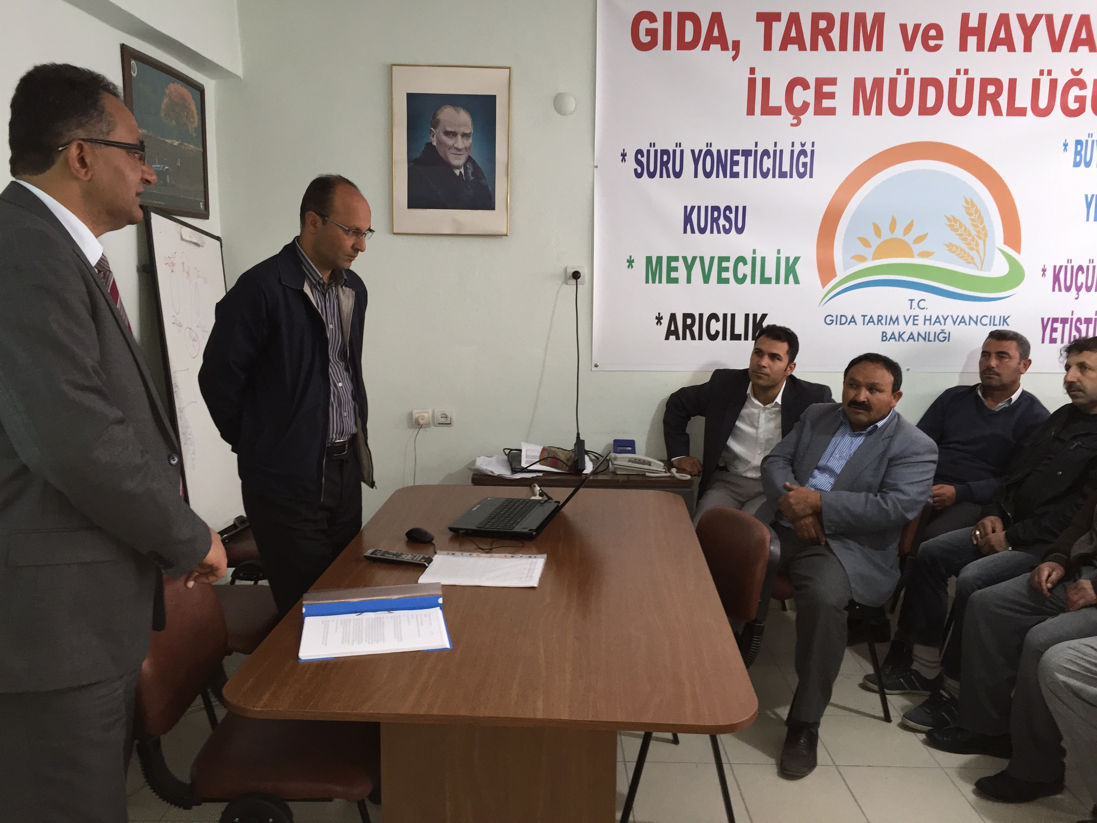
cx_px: 548
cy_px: 412
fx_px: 919
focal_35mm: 29
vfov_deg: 48.2
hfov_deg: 61.7
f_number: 2.2
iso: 125
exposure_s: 1/30
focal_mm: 4.15
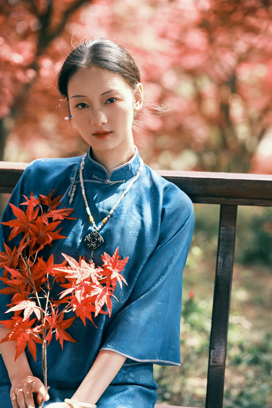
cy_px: 204
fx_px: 1031
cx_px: 133
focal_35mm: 91
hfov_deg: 15.0
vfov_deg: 22.4
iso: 100
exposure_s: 1/100
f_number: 3.2
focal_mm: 110
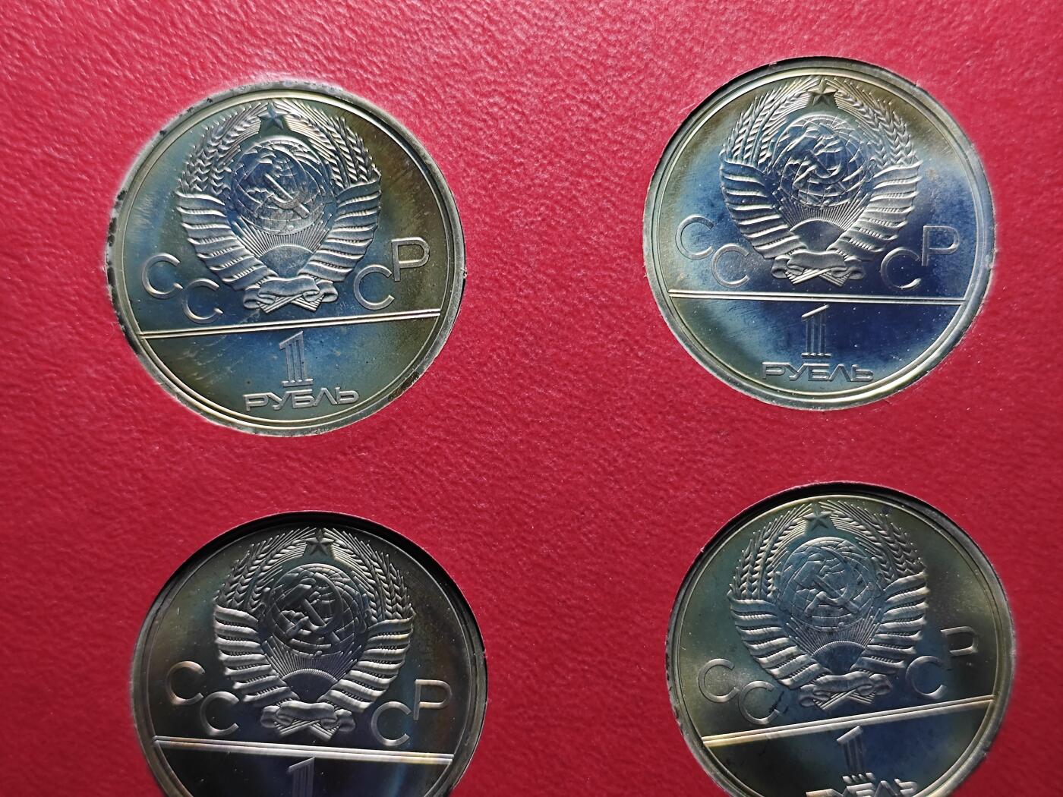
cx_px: 532
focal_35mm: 49
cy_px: 398
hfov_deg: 38.9
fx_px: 1505
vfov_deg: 29.7
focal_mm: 5.84
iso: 200
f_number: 1.6
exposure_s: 1/72.1
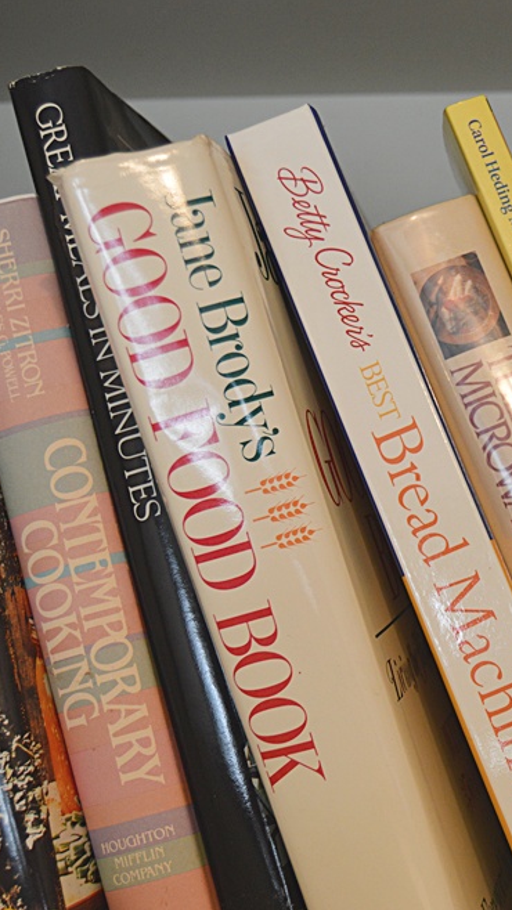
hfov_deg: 19.0
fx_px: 1497
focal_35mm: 62
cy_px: 452
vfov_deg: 33.8
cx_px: 493
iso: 560
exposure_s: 1/60
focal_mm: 26
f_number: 4
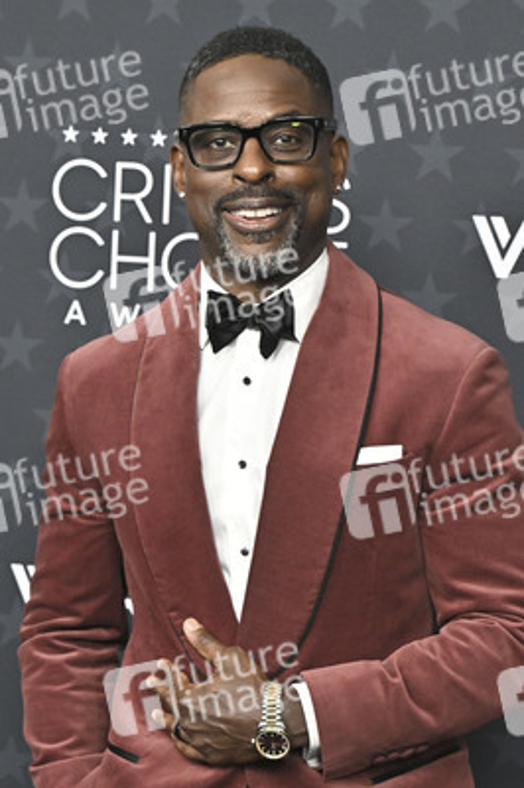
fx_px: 2034
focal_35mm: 93
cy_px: 394
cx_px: 262
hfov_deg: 14.7
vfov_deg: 21.9
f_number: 5
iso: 1250
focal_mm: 62
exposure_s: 1/320
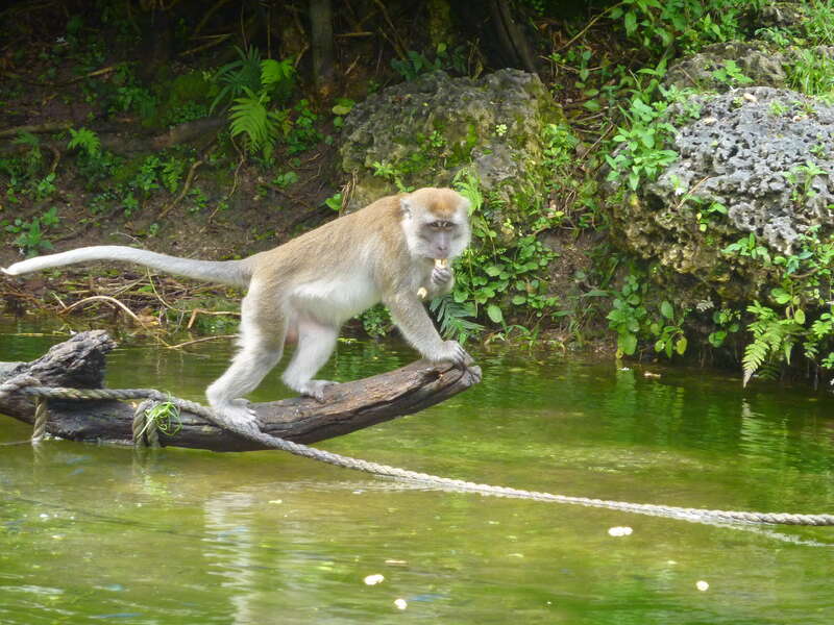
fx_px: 5060
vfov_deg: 7.1
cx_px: 417
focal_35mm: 210
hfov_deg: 9.4
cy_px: 312
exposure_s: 1/80
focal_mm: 34.4
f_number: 4.6
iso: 320
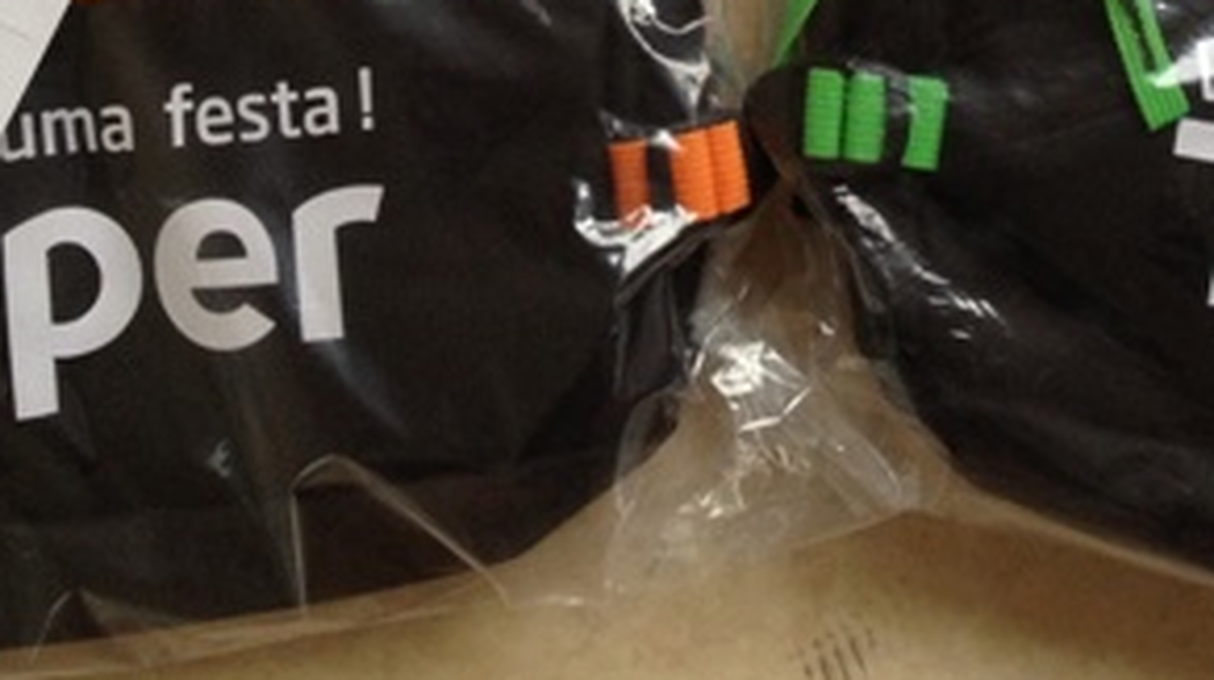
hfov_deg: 20.3
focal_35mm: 105
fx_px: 3377
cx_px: 805
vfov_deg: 10.9
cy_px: -480
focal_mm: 4.28
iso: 100
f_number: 2.4
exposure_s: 1/120
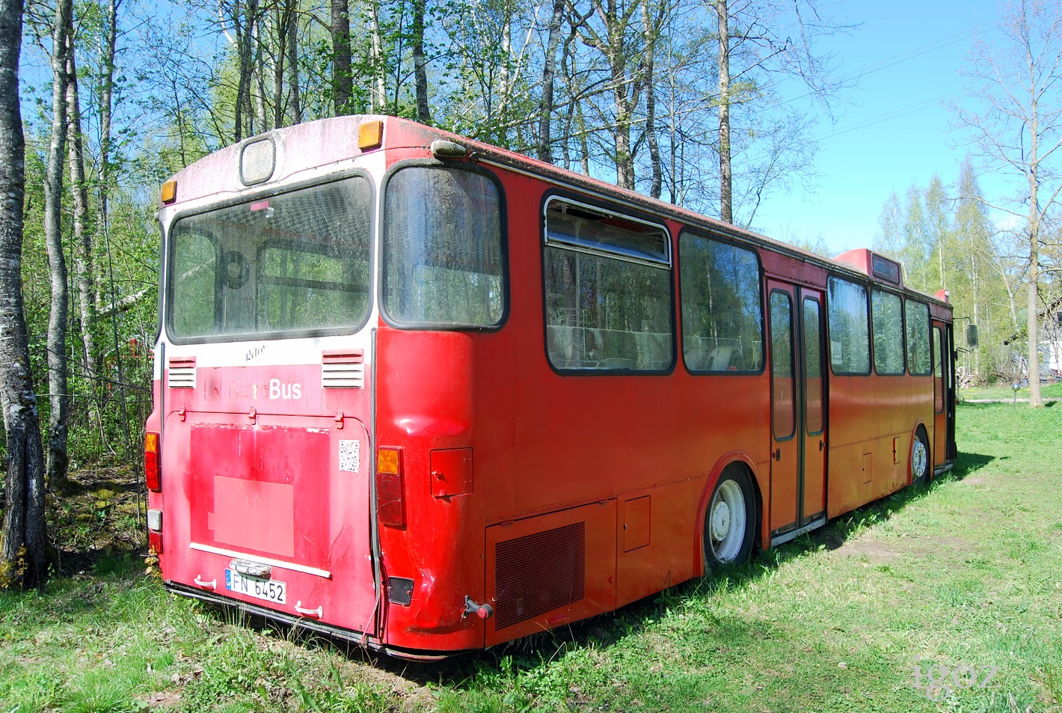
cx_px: 531
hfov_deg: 67.3
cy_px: 356
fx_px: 798
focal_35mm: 27
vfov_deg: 48.1
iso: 100
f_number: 5.6
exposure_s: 1/125
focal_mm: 18
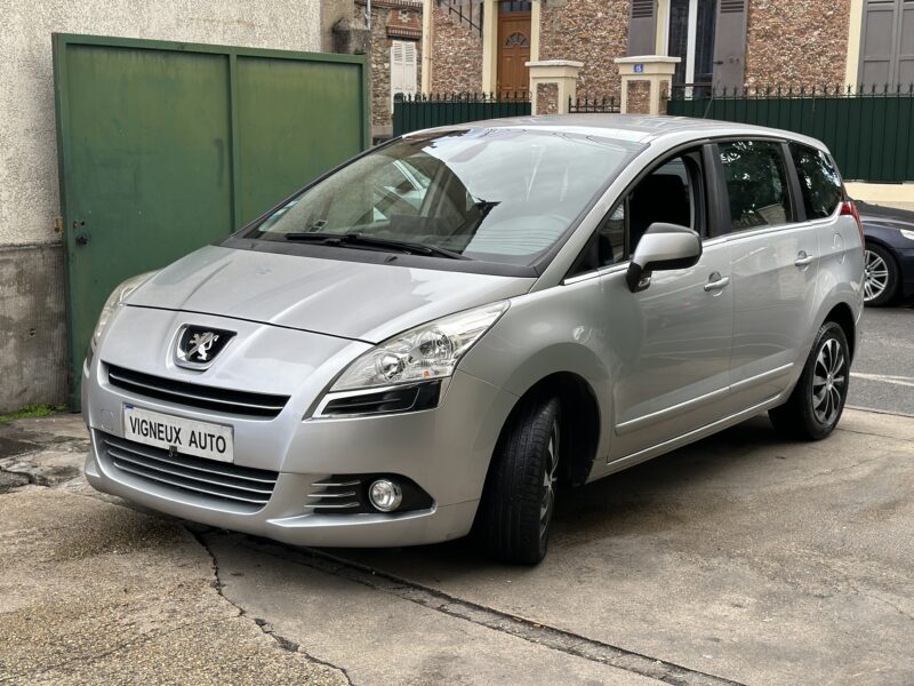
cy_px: 343
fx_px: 1267
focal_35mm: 48
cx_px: 457
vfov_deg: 30.3
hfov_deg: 39.7
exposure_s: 1/745
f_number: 1.78
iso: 64
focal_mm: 6.86
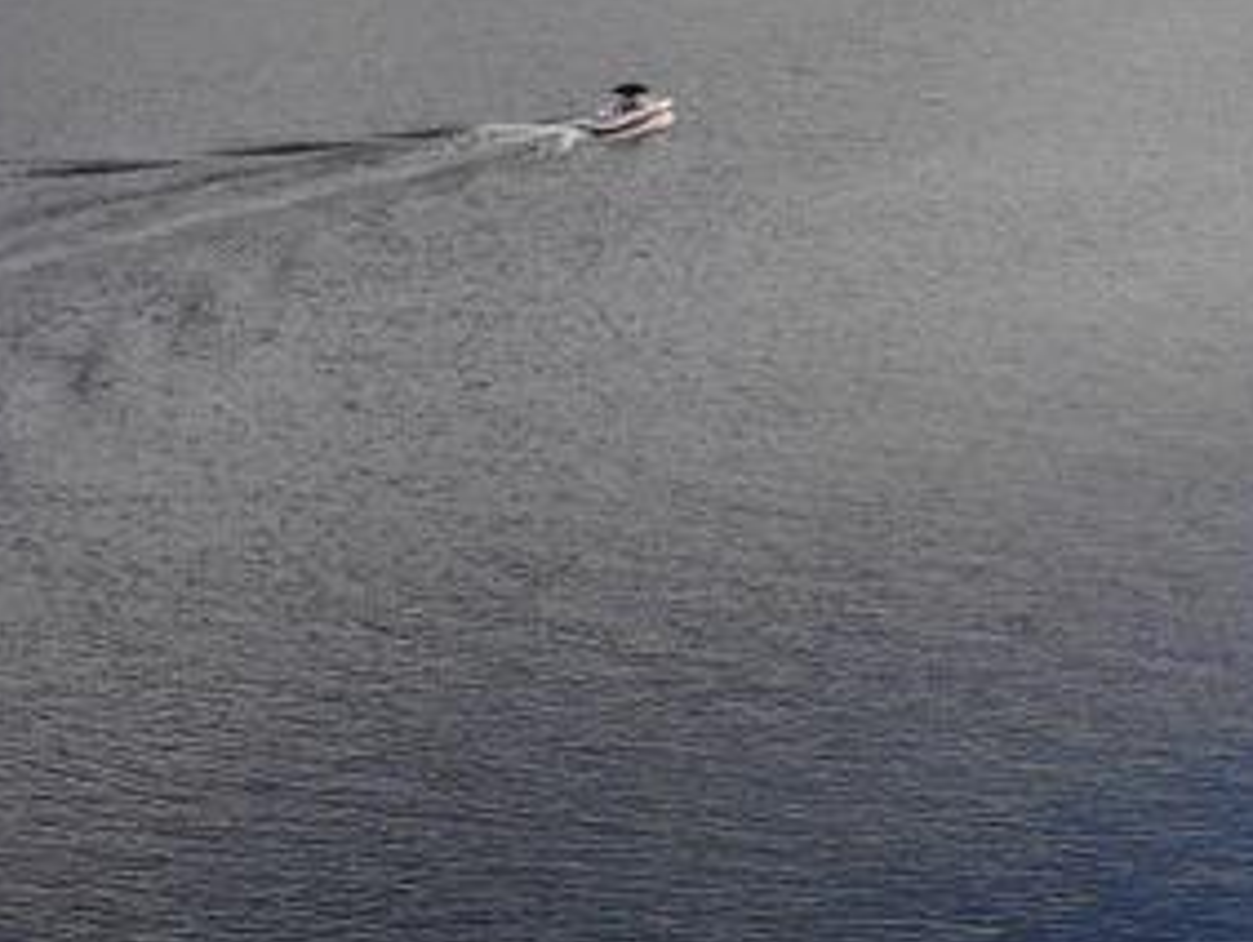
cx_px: 1026
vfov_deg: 16.7
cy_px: 51
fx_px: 3152
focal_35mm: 87
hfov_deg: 22.2
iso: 100
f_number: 2.8
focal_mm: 4.5
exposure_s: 1/760
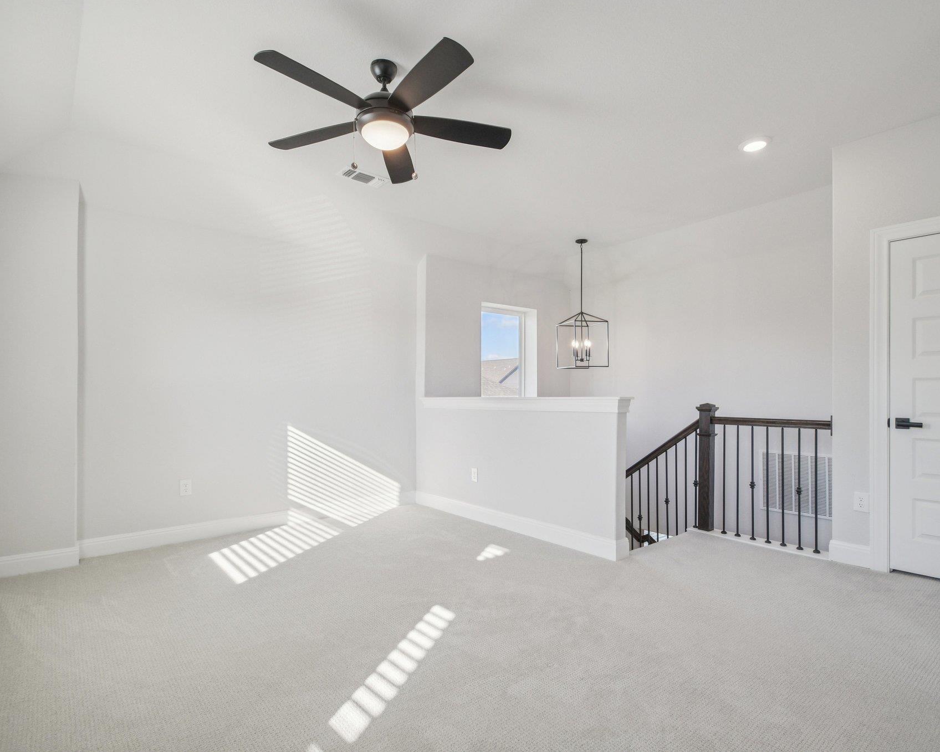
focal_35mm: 17
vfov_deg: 77.0
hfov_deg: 89.6
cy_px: 375
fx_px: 473
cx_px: 470
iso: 400
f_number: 8
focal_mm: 10
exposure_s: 1/50
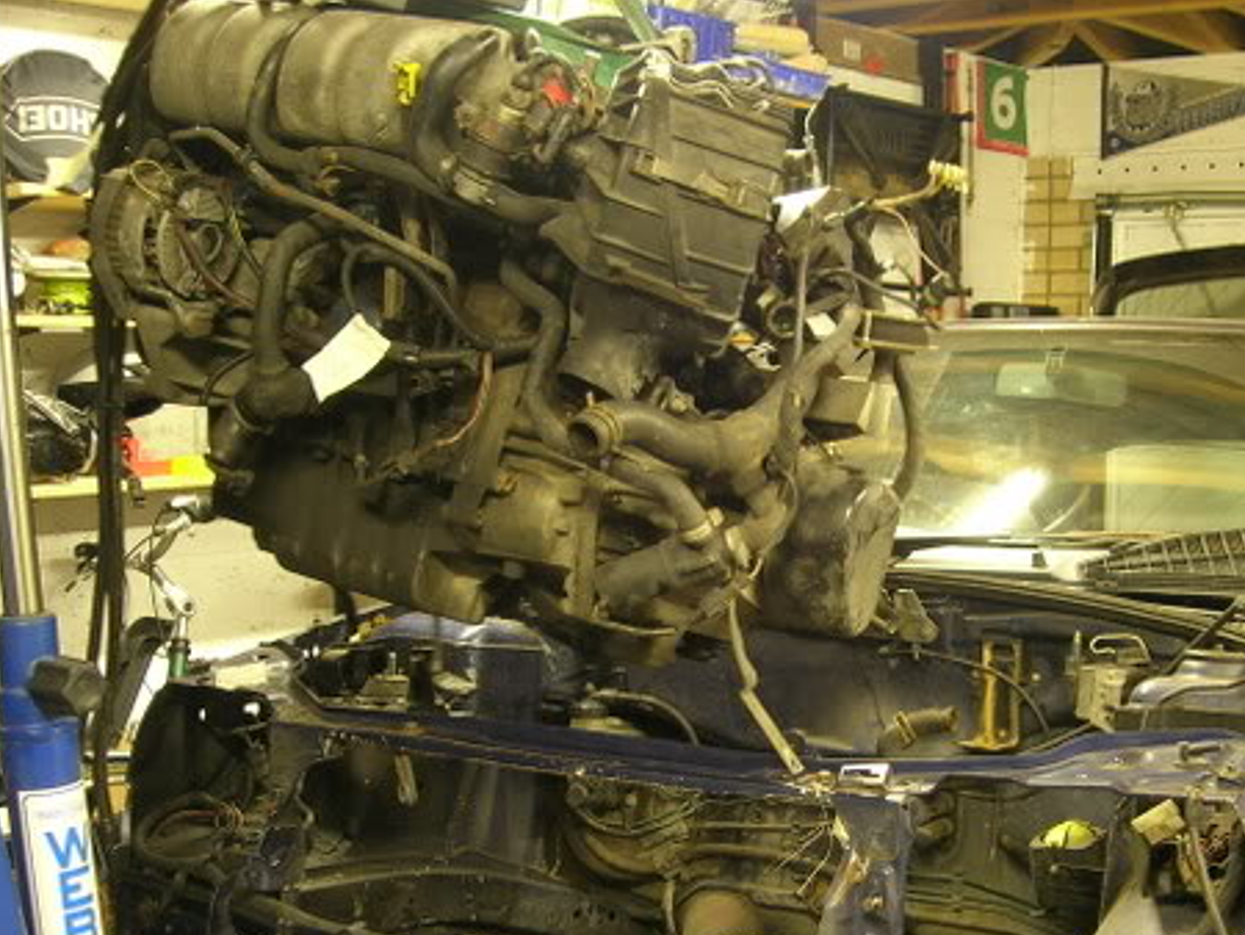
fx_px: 1943
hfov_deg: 35.1
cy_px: 595
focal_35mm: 54
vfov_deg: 27.0
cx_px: 852
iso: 84
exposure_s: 1/3
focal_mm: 7.8
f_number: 2.8
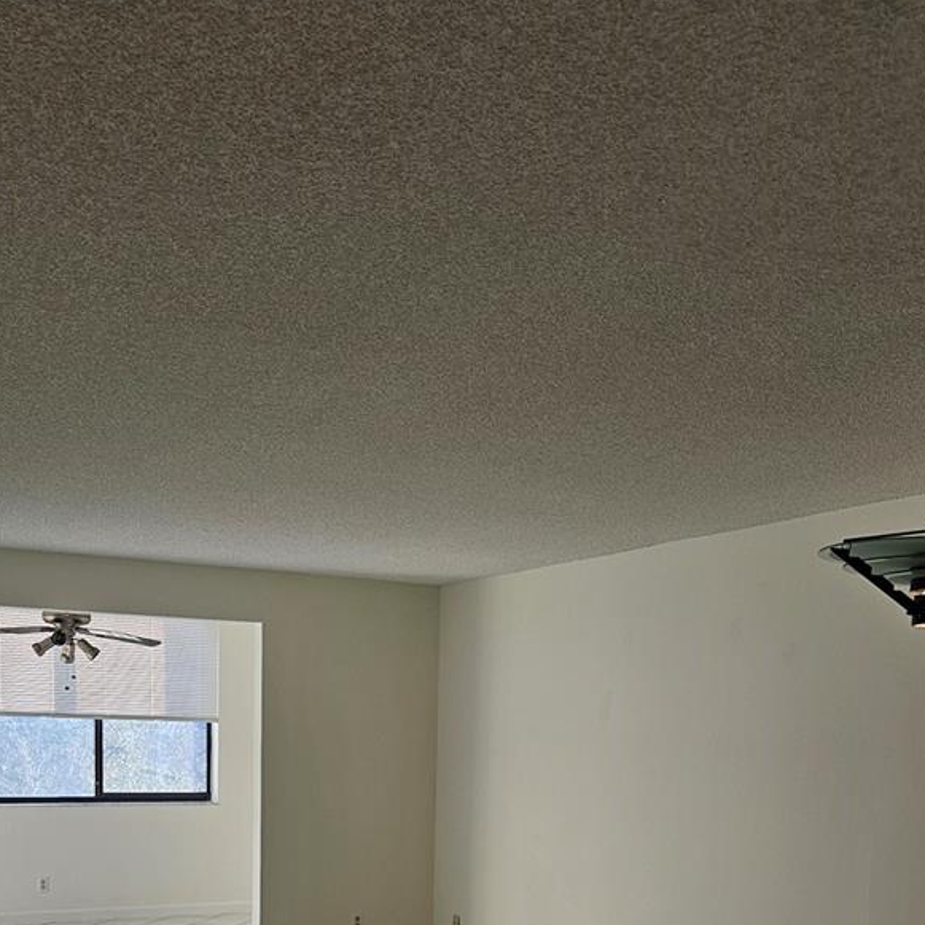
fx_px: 1270
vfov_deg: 37.0
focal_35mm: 42
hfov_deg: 39.9
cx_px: 377
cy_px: 860
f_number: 1.8
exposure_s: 1/120
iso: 40
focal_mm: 5.4
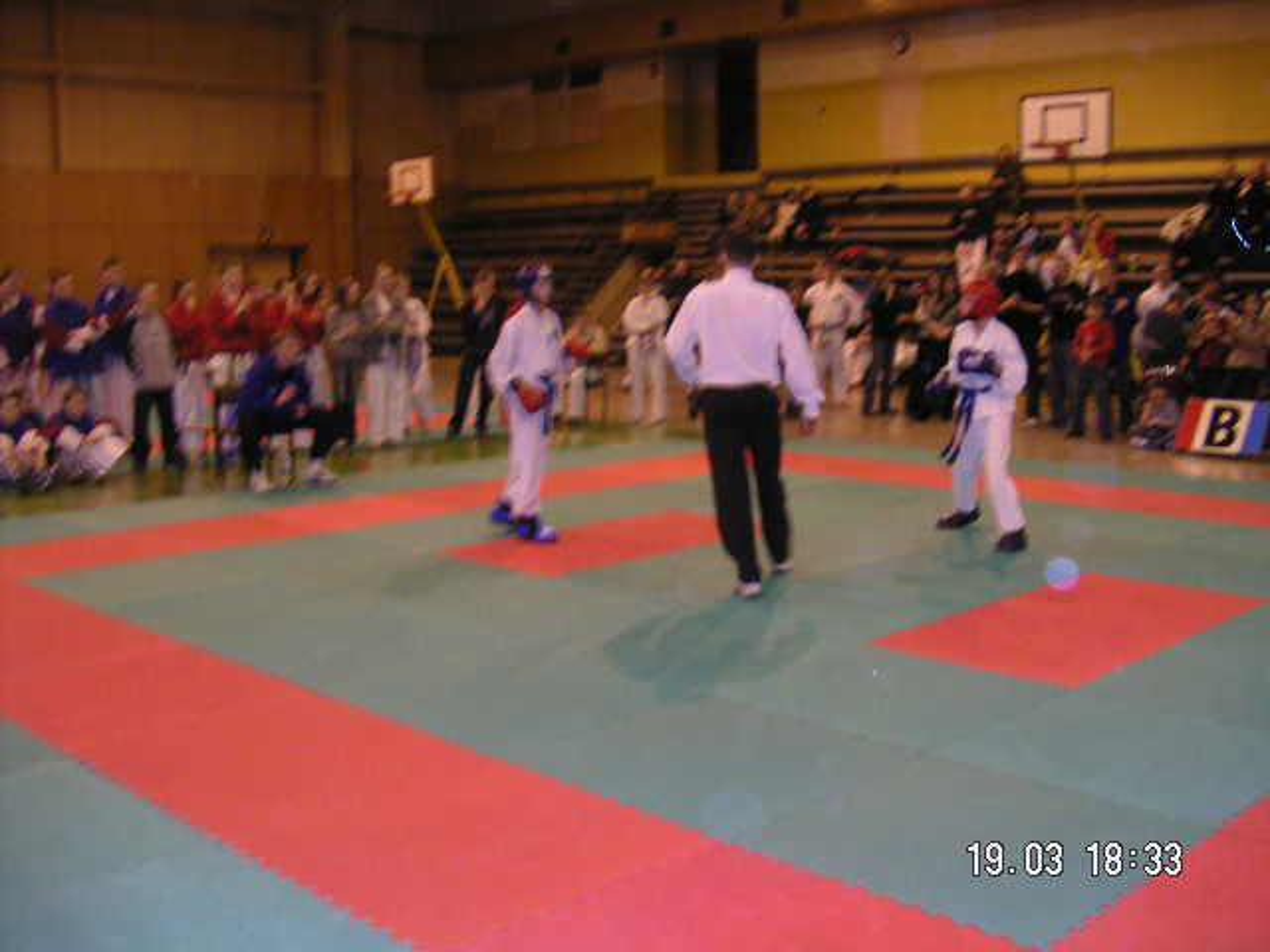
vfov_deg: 38.7
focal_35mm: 37
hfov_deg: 50.1
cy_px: 476
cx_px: 635
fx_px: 1357
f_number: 2.8
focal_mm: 4.8
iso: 200
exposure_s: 1/45
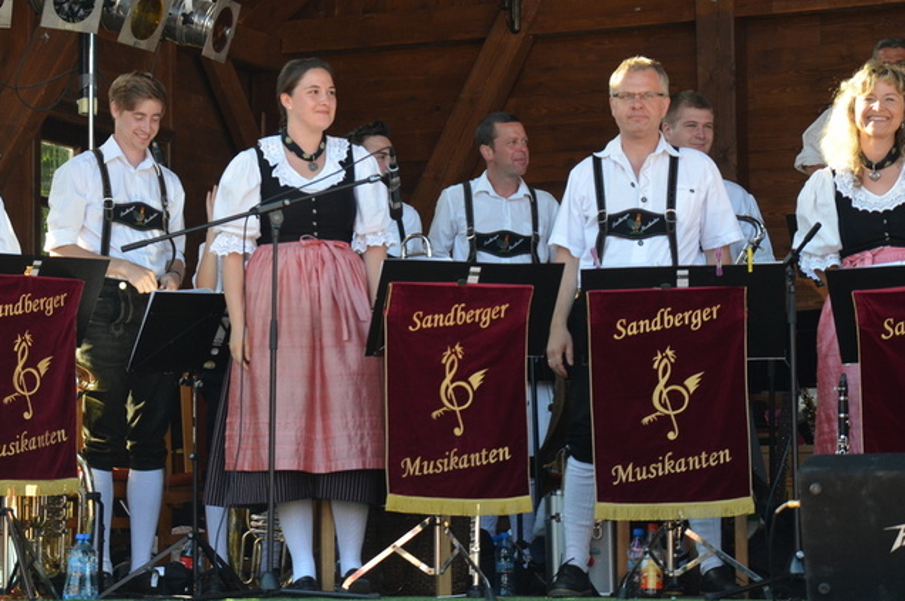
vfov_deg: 10.4
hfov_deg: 15.5
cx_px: 394
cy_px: 275
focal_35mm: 132
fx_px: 3313
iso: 800
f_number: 5.6
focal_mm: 70
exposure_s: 1/500
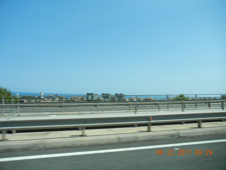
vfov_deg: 46.8
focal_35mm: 30
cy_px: 85
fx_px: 196
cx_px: 113
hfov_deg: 60.0
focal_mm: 5.4
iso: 160
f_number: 7
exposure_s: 1/378
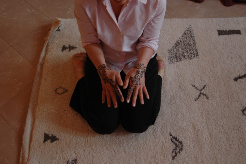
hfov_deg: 53.2
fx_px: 246
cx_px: 123
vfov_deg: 36.8
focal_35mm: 36
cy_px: 82
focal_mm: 24
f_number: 3.5
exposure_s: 1/8
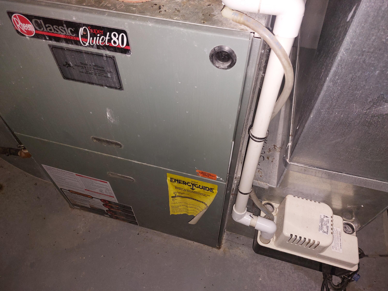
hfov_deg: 71.6
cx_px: 194
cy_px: 146
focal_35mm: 24
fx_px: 269
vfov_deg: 56.8
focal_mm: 5.23
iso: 200
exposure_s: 1/60
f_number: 1.8
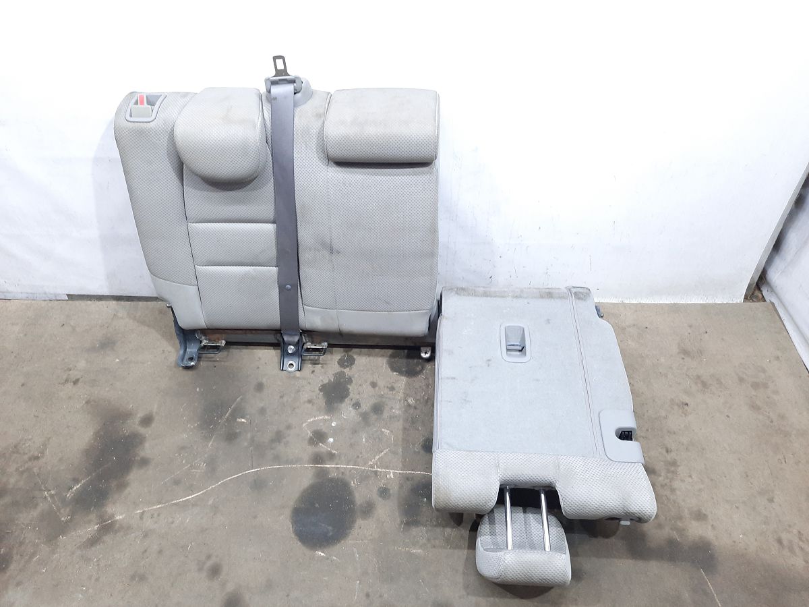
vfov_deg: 54.9
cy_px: 304
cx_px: 404
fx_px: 584
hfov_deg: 69.4
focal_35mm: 25
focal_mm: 4.6
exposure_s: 1/50
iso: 320
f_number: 2
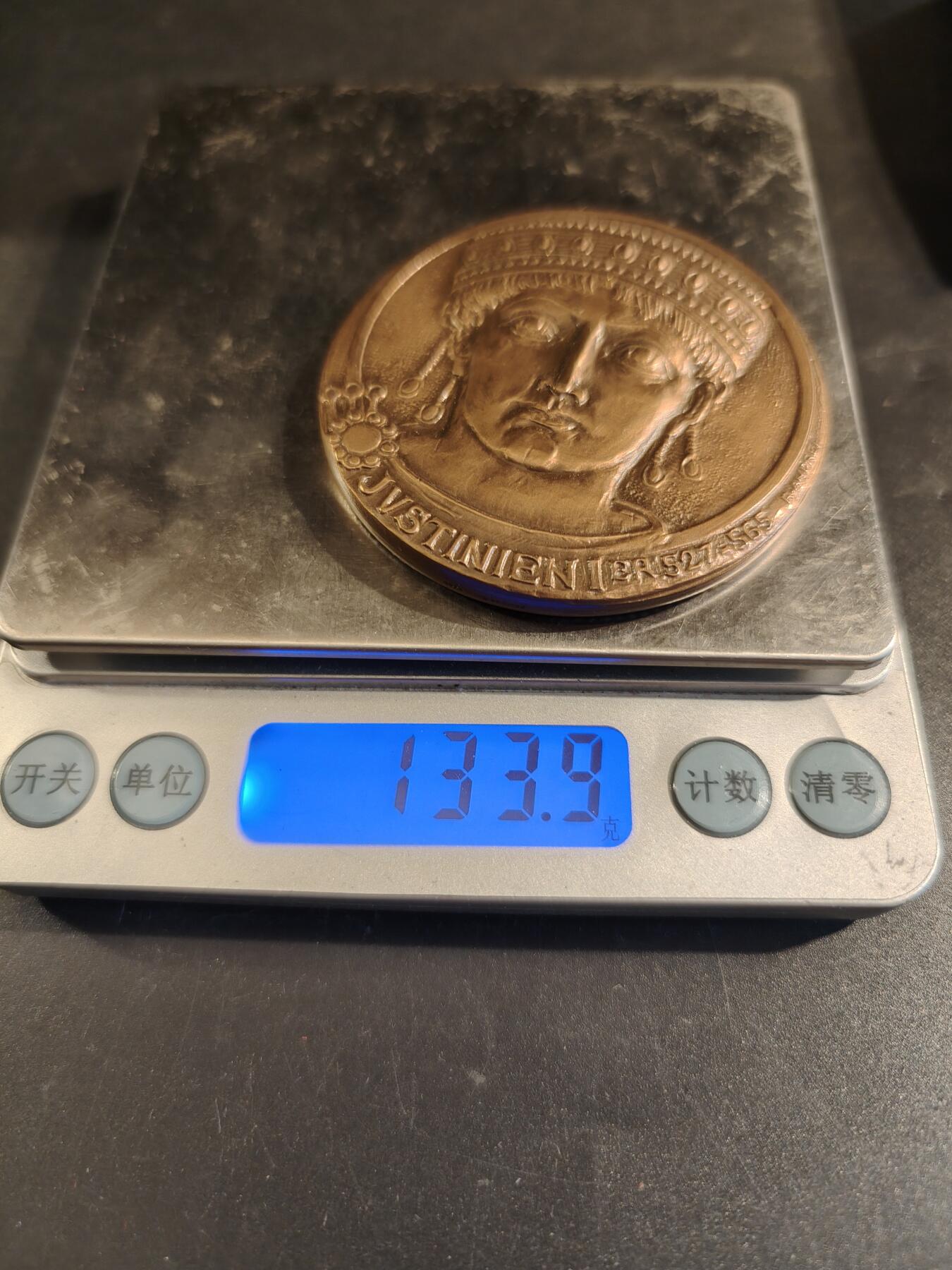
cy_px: 635
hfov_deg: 58.9
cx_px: 476
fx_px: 843
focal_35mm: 23
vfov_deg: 73.9
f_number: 1.6
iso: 320
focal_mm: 6.06
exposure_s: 1/100
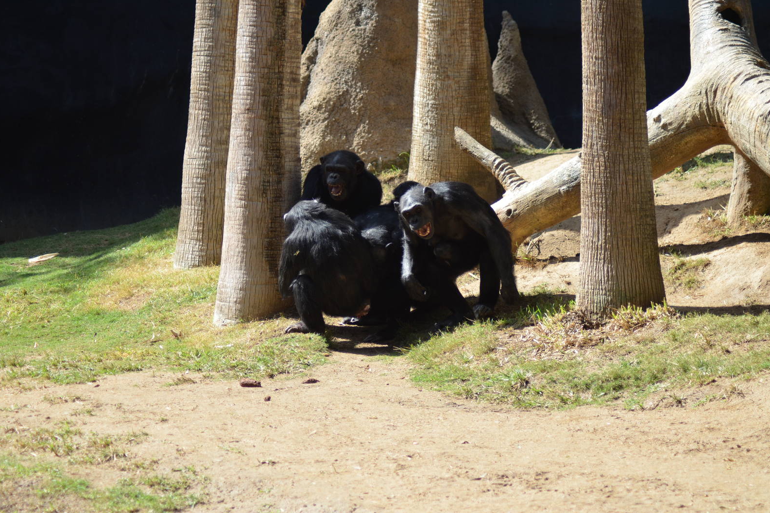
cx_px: 386
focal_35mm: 136
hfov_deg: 15.1
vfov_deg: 10.1
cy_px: 256
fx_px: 2909
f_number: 4
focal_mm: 90
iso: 400
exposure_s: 1/1000
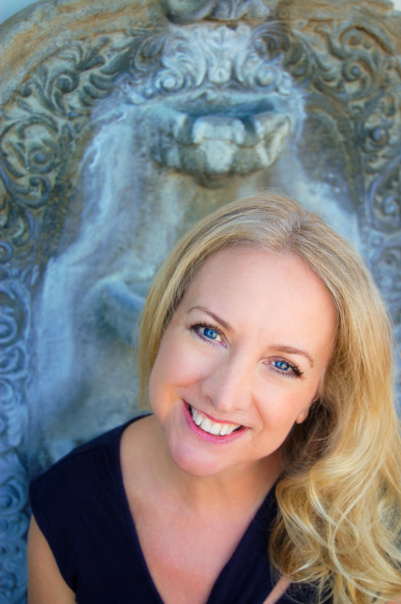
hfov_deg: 23.7
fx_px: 954
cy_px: 302
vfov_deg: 35.1
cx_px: 200
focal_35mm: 57
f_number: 5
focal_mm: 38
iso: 200
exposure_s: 1/125
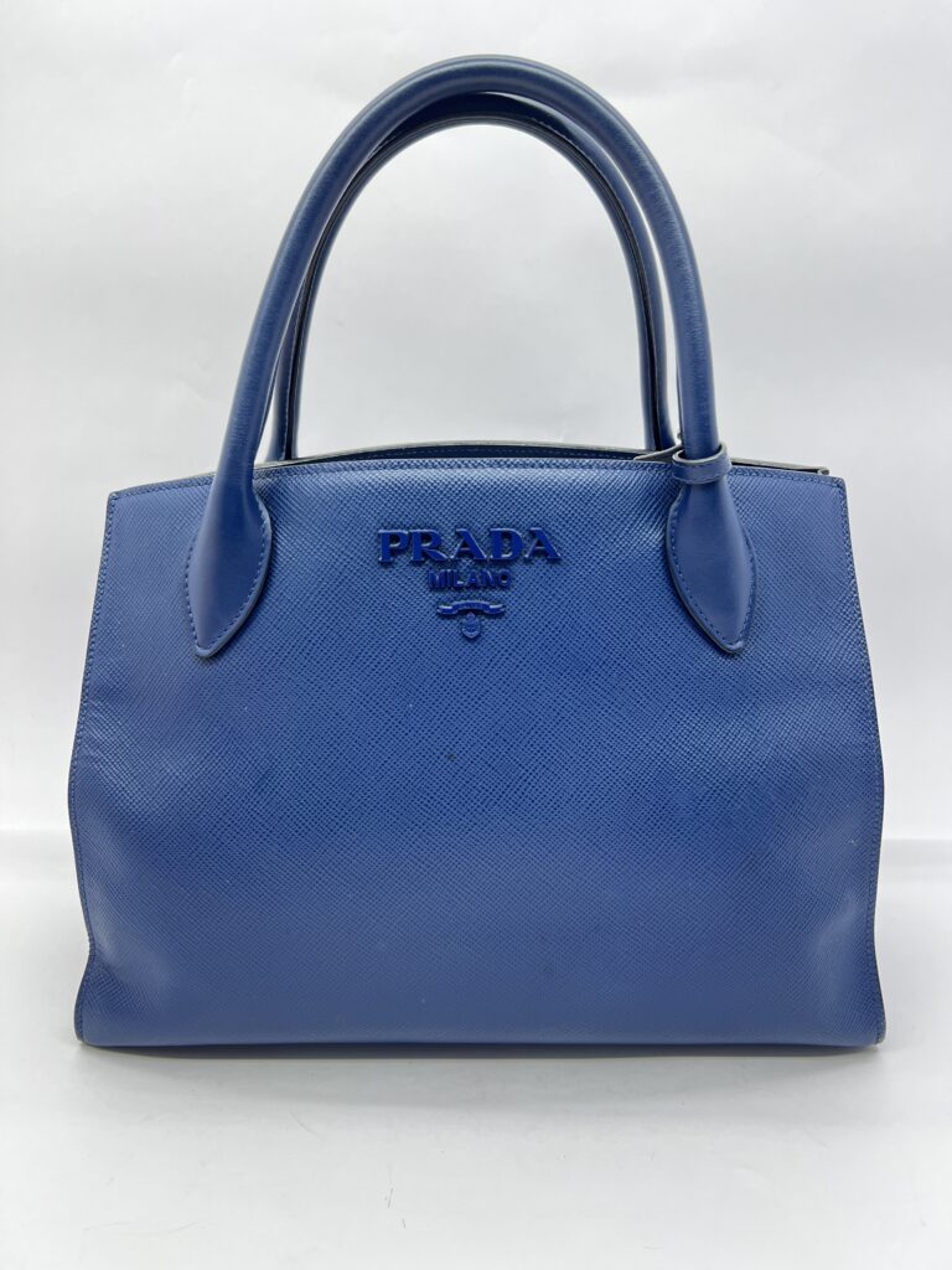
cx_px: 476
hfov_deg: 53.1
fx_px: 953
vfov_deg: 67.3
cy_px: 635
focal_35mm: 26
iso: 100
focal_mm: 5.7
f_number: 1.5
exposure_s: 1/100
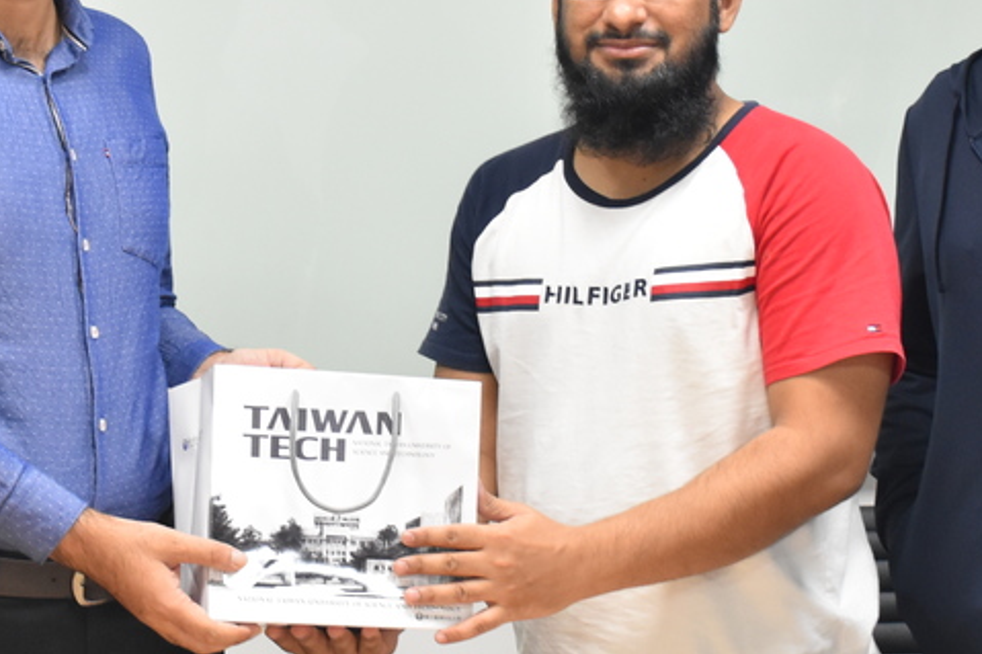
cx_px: 346
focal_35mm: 115
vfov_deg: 11.9
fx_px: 3138
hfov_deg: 17.7
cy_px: 223
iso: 1600
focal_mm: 35
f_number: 5
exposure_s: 1/60
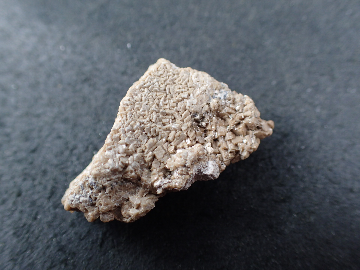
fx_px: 312
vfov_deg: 46.8
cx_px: 180
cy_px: 135
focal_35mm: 30
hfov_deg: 60.0
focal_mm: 5.5
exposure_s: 1/125
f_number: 2.3
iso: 200
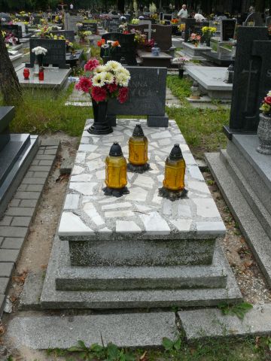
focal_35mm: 35
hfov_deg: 40.7
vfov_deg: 52.6
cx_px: 136
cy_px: 180
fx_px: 365
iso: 100
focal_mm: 7.4
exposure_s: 1/250
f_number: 5.6
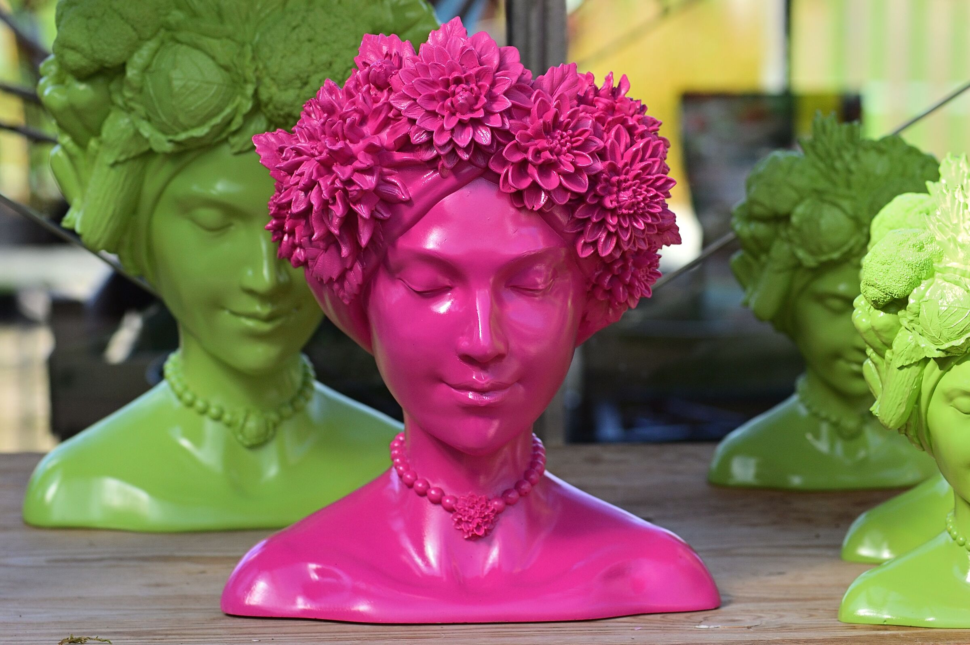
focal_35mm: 158
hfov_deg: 13.1
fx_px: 4240
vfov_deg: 8.7
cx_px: 485
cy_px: 322
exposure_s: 1/320
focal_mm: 105
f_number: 5
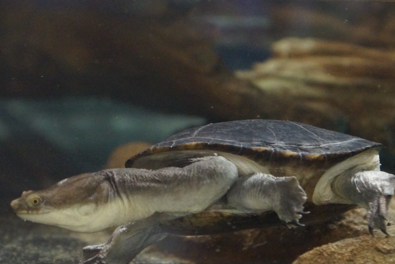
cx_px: 198
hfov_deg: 19.4
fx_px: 1152
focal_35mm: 105
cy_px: 132
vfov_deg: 13.1
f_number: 2.8
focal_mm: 50
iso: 2000
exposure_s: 1/80
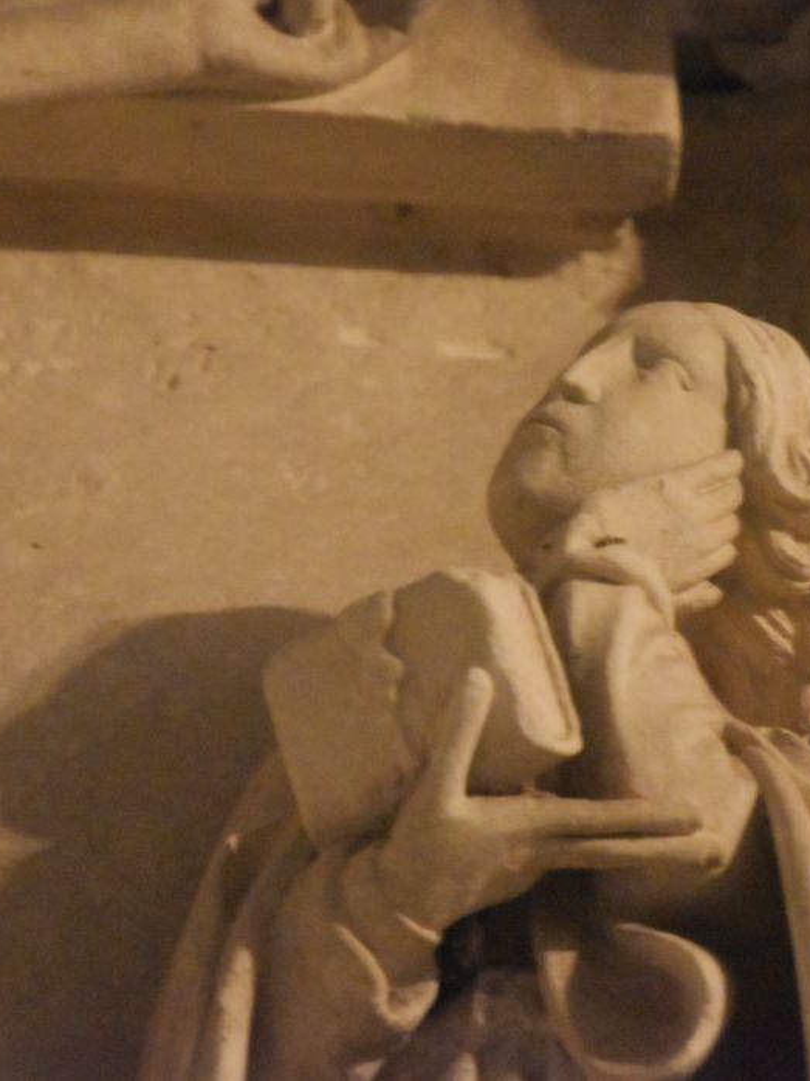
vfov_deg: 4.6
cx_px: 417
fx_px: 13549
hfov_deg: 3.4
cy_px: 540
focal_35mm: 434
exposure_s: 1/30
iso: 12800
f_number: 5.6
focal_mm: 200
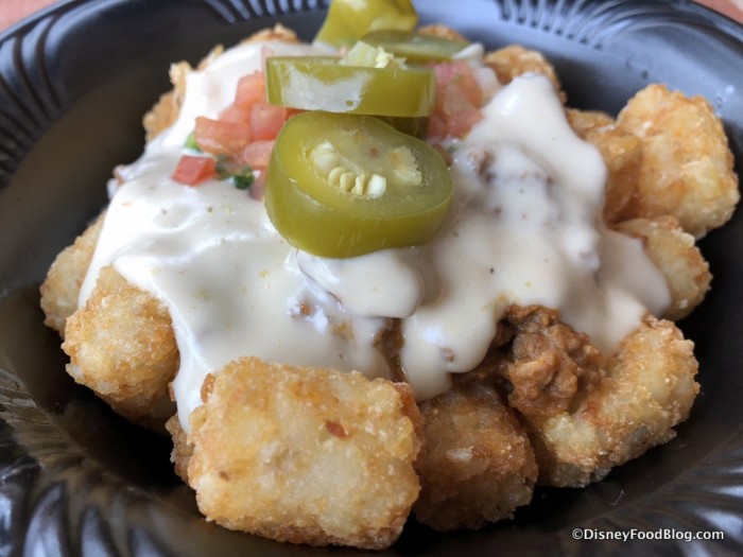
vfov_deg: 49.7
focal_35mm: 28
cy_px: 278
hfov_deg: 63.4
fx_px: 601
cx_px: 372
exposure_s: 1/120
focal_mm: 3.99
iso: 32
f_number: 1.8
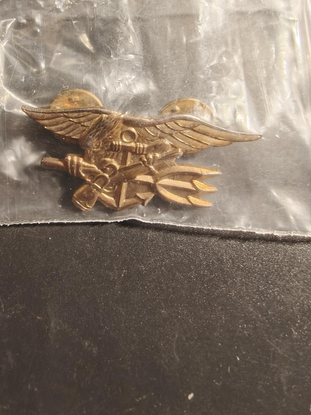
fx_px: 311
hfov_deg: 53.0
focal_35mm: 26
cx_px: 145
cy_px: 204
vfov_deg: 67.3
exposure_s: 1/50
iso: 200
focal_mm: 2.32
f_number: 2
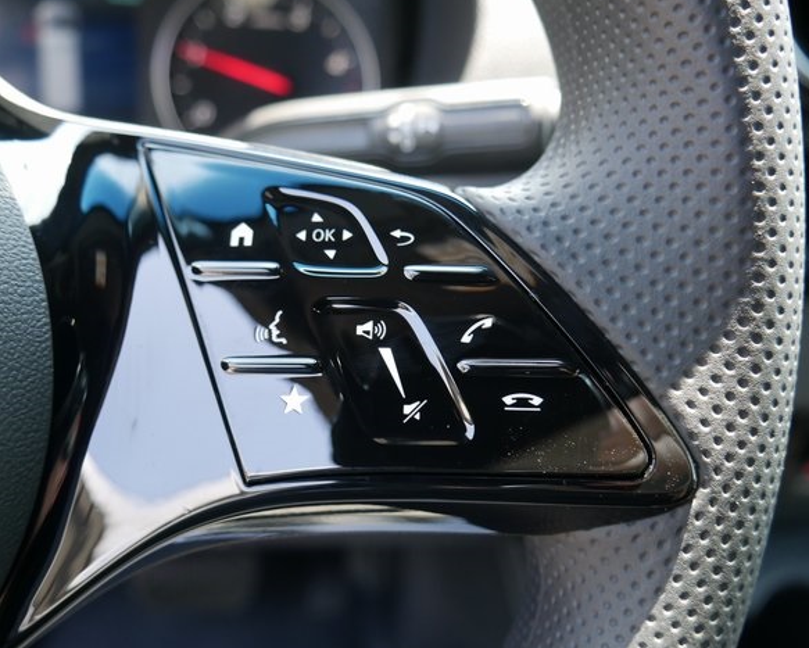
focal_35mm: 30
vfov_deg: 48.5
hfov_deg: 58.7
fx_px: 719
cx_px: 398
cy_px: 327
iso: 640
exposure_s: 1/125
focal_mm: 14
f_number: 3.5
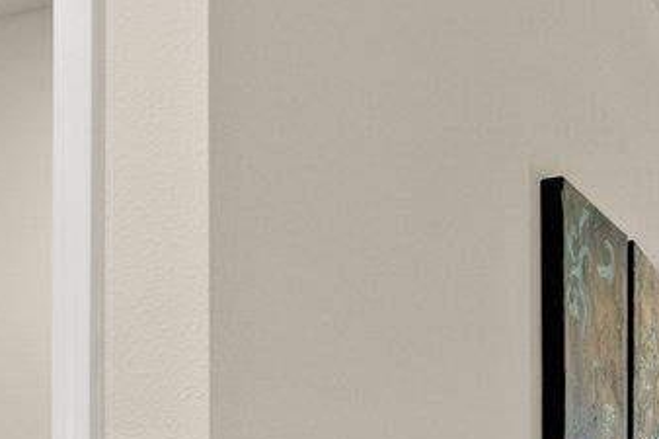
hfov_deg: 21.2
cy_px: 705
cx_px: 53
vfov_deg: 13.5
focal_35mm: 94
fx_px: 1720
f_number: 8
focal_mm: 15.5
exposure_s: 1/2
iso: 400
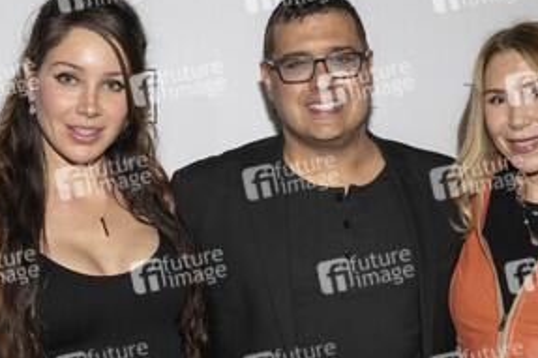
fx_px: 986
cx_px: 316
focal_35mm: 66
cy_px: 225
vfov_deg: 20.5
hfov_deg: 30.5
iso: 800
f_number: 5.6
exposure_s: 1/200
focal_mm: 42
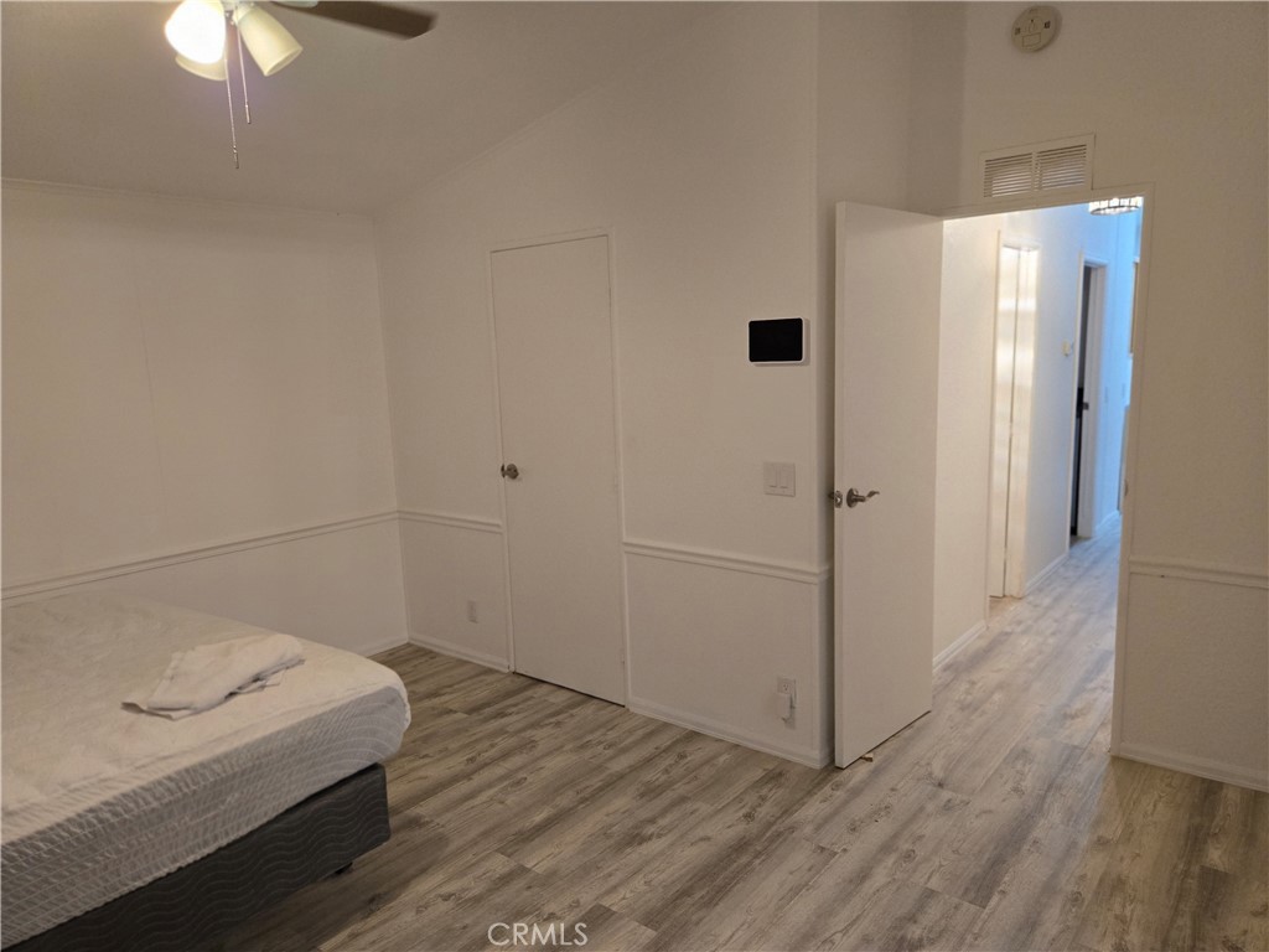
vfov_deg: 58.9
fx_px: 843
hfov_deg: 73.9
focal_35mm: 23
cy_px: 476
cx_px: 634
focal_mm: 5.4
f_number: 1.8
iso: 400
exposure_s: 1/120
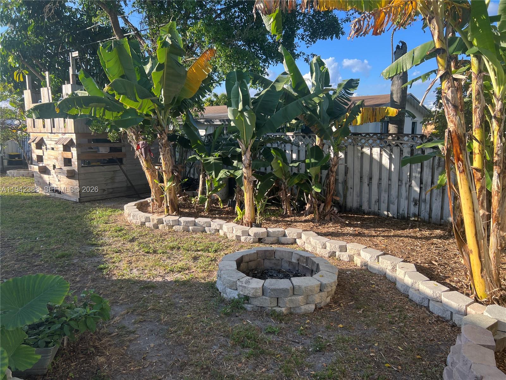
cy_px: 190
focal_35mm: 26
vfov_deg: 53.1
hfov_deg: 67.3
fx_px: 380
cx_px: 253
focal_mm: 5.7
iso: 50
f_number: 1.5
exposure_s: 1/1009
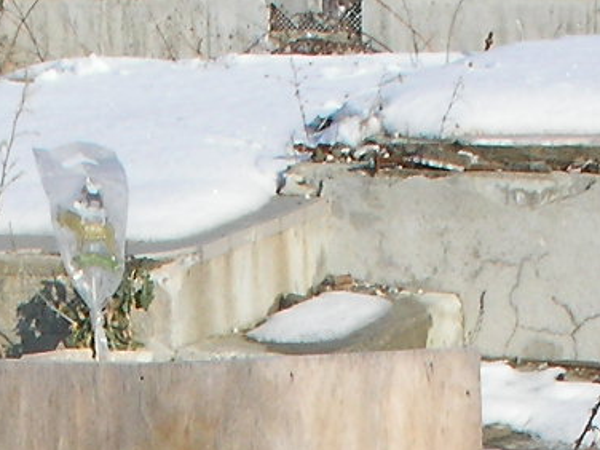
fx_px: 3467
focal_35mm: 200
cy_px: 930
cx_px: 69
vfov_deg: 7.1
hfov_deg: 9.8
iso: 71
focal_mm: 7.8
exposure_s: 1/454
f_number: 5.6
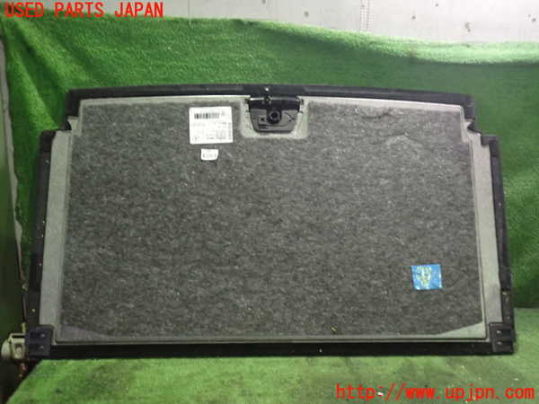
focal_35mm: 30
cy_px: 202
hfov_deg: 60.0
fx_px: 467
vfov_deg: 46.8
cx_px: 270
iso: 800
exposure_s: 1/20
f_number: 2.3
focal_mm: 5.4
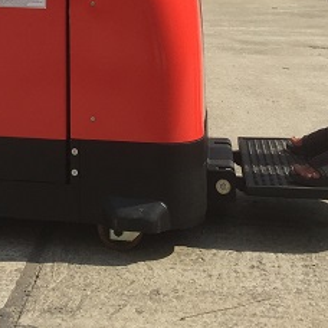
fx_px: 965
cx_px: 1
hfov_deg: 18.8
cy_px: -165
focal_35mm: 90
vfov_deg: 17.4
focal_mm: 4.15
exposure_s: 1/2083
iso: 32
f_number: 2.2
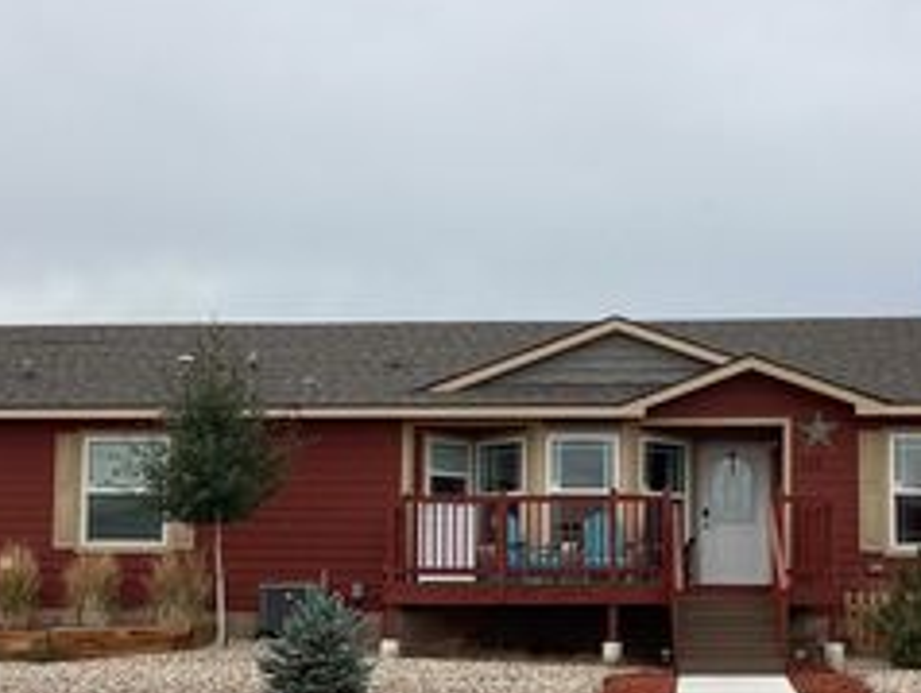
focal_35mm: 65
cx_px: 391
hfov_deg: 29.7
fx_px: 1731
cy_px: 490
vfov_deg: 22.5
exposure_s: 1/1456
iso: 25
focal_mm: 3.3
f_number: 2.4
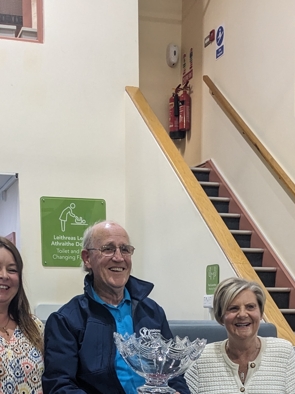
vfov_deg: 27.4
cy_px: 411
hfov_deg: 22.3
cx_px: 145
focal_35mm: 66
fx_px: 750
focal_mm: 4.38
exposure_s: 1/33.3
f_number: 1.73
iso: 142
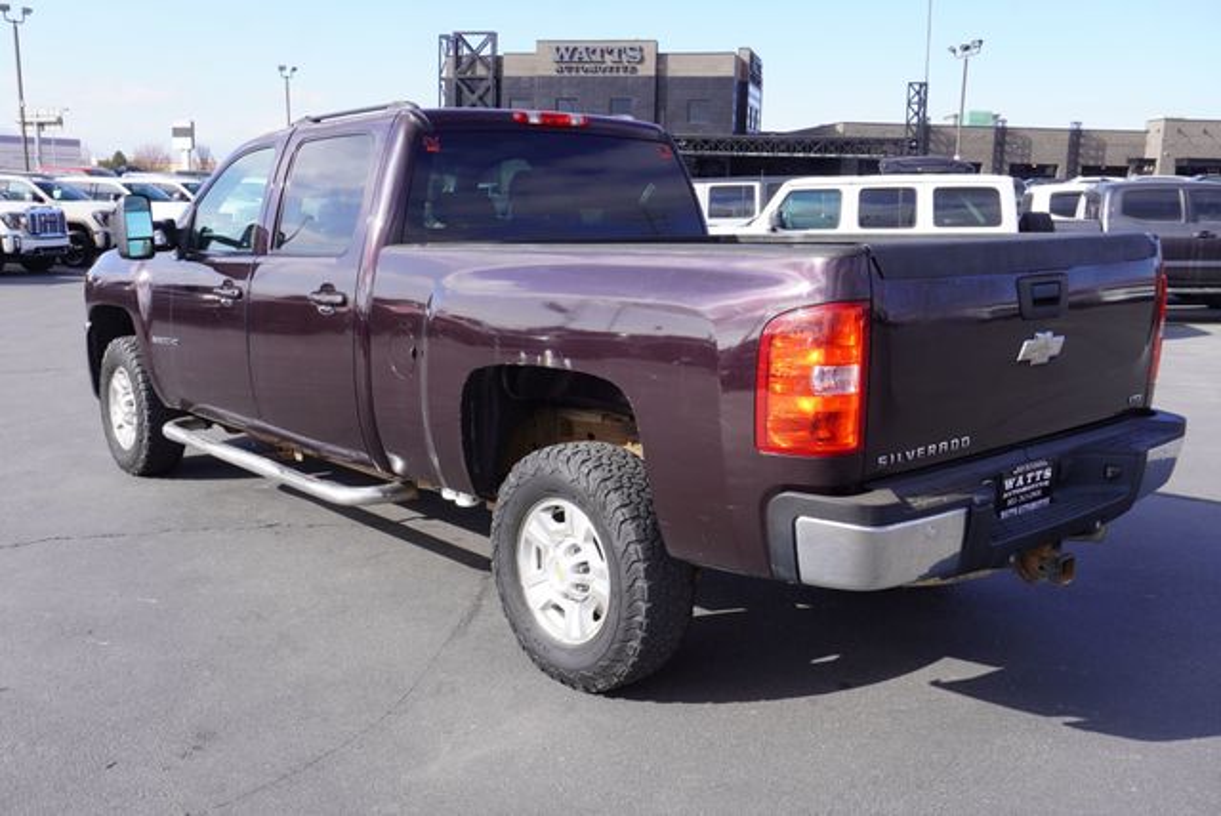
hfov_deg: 57.2
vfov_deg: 40.0
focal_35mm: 33
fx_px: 1120
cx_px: 610
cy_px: 408
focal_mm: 22
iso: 100
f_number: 8
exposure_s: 1/125
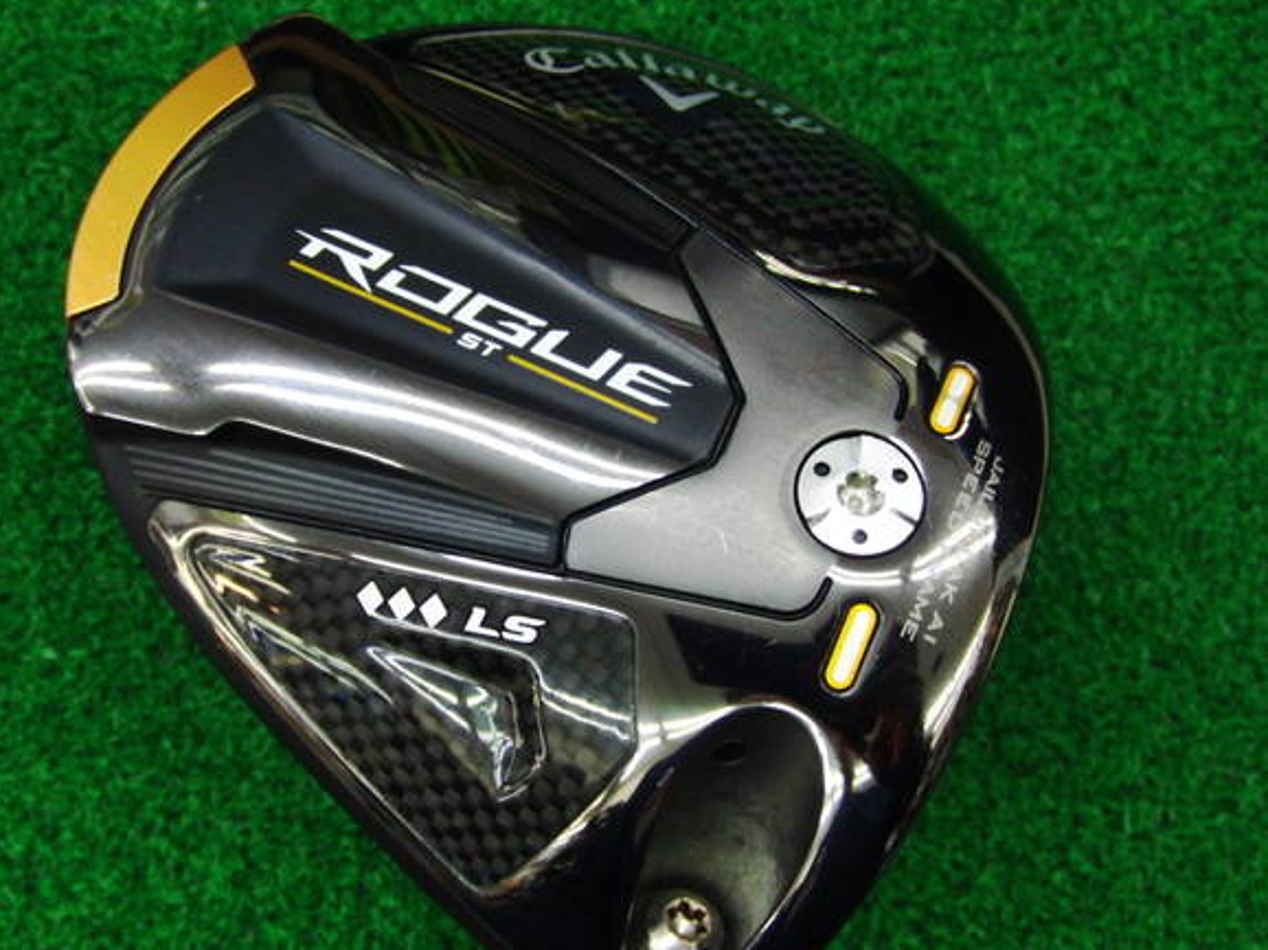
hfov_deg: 45.8
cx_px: 584
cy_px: 476
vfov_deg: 35.1
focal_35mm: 41
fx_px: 1501
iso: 400
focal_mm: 6.42
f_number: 3.6
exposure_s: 1/60
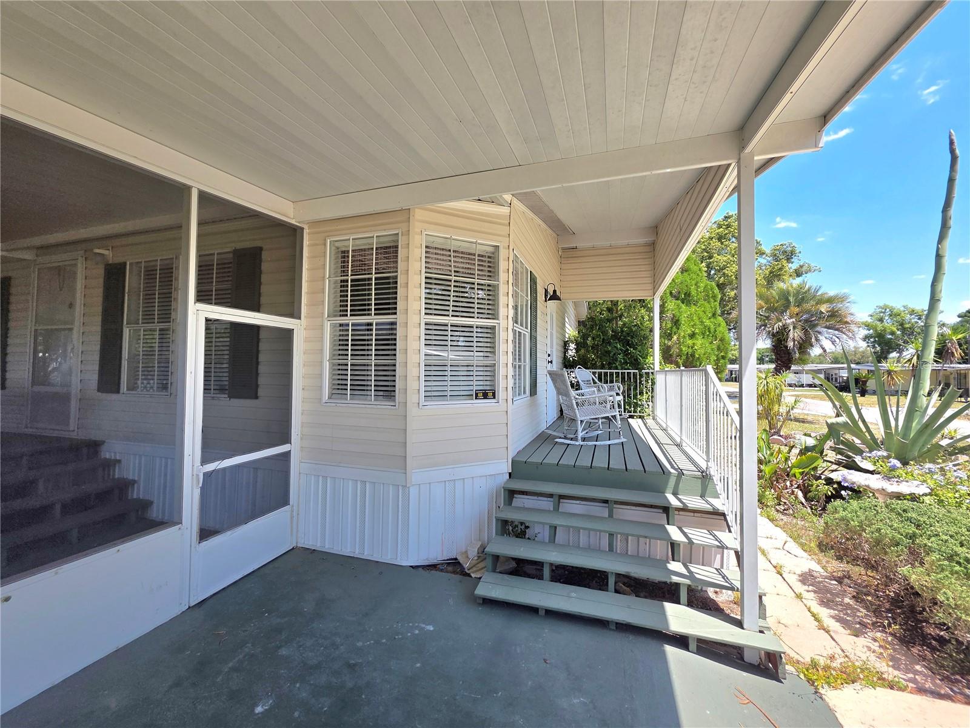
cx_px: 485
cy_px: 364
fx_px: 364
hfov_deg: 106.2
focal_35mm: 13
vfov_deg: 89.9
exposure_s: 1/1111
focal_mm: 2.2
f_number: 1.9
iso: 40
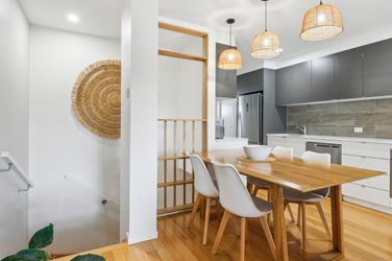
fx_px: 218
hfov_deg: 83.9
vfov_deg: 61.8
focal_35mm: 20
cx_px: 212
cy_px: 127
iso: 400
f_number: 11
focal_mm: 16
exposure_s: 1/2.5
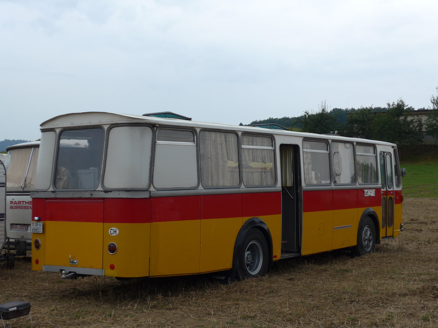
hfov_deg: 32.7
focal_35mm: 59
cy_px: 164
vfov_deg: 24.8
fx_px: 747
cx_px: 219
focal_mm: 12
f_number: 3.5
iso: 80
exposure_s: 1/250
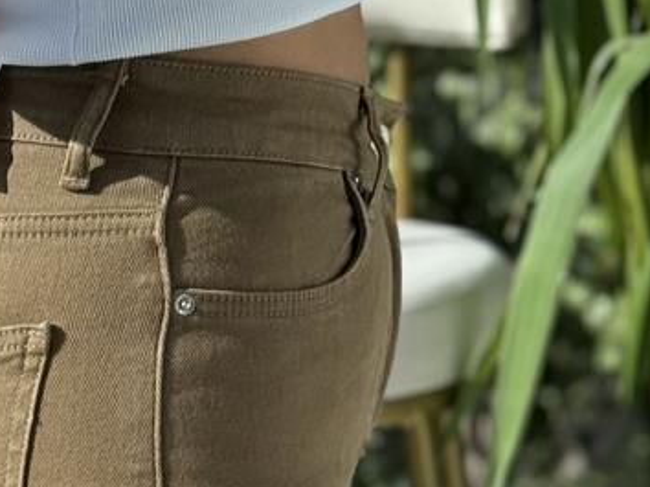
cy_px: 1012
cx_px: 189
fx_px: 3396
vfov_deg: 7.8
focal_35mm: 181
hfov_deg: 10.9
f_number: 1.78
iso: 80
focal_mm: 6.76
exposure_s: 1/1795
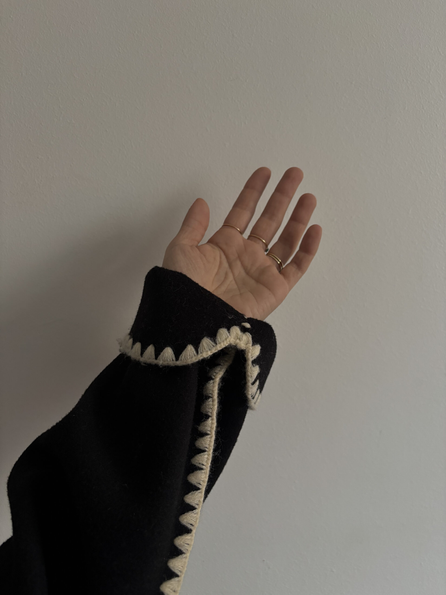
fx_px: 447
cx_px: 223
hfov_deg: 53.1
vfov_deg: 67.3
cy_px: 298
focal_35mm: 26
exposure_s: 1/60
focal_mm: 5.96
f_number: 1.6
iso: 250
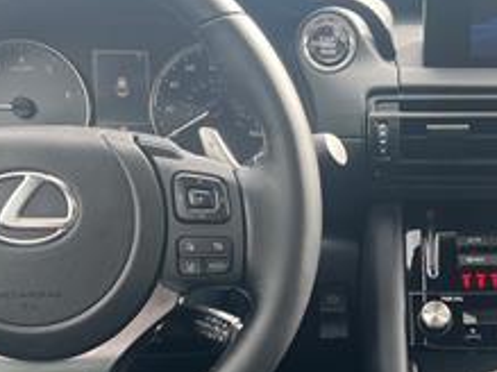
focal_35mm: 76
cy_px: 424
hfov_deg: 24.9
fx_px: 1091
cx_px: 445
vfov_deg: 18.5
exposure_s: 1/161
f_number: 1.6
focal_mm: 5.1
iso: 64
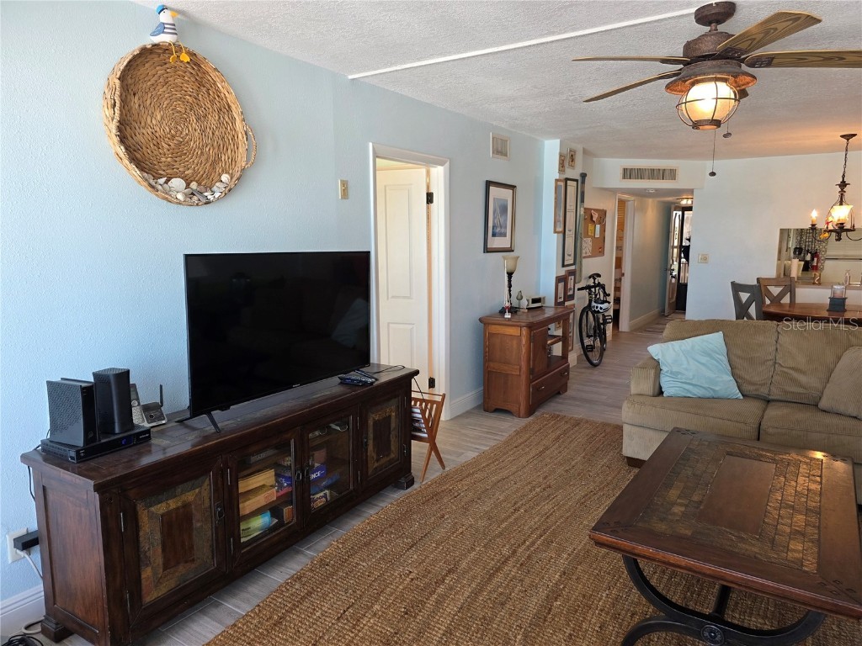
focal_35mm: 23
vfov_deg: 58.9
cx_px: 431
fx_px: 573
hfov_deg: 73.9
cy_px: 323
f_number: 1.7
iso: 125
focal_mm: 6.3
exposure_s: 1/120
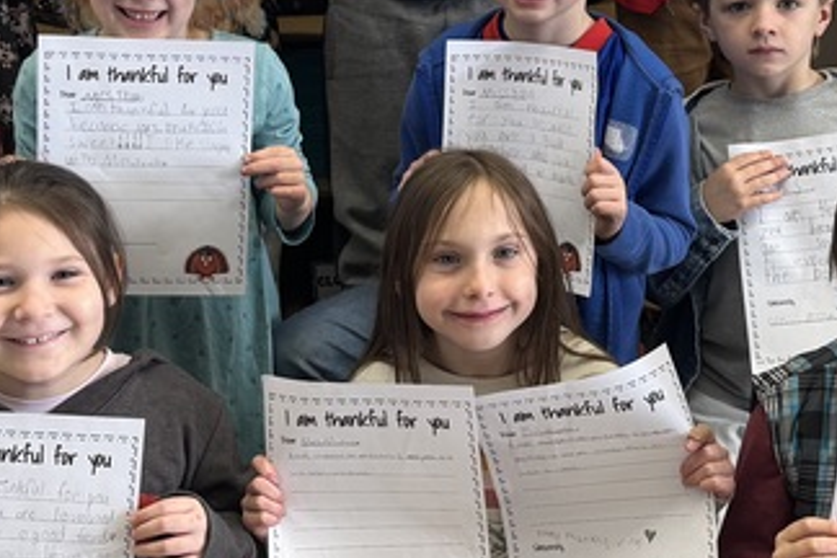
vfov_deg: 17.2
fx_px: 1837
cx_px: 483
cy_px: 121
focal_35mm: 79
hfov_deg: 25.6
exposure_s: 1/62
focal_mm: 6.76
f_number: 1.78
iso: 64
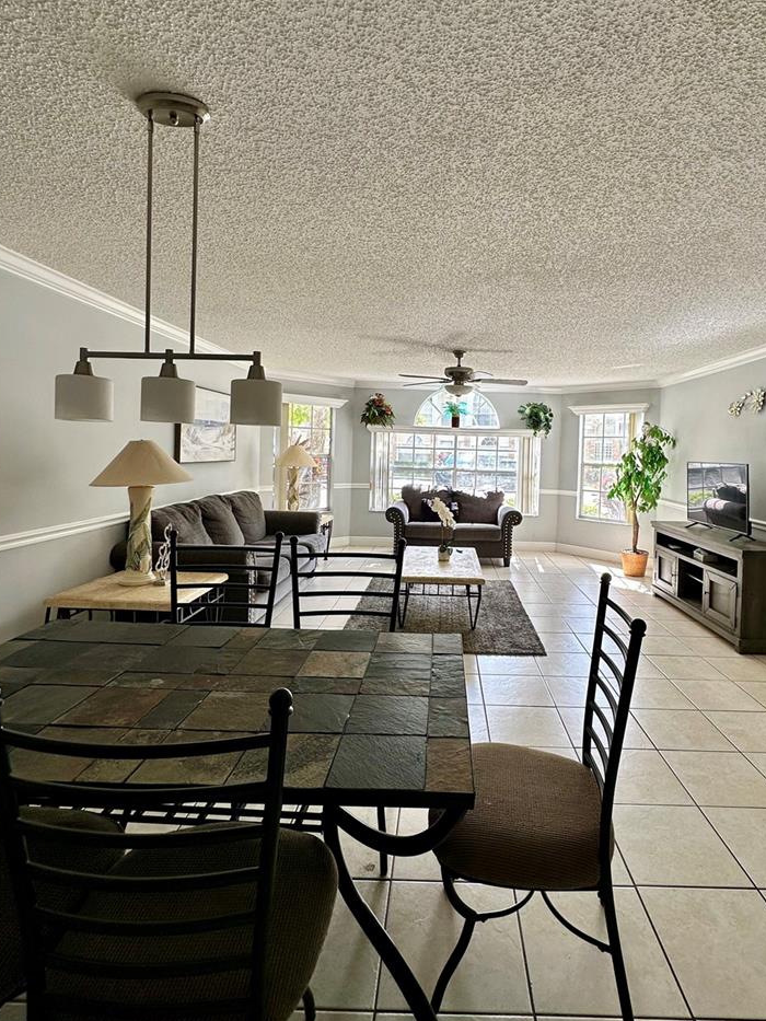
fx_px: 531
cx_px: 441
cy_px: 463
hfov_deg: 71.2
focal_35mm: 18
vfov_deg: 87.5
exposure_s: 1/104
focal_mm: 2.22
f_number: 2.2
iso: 40
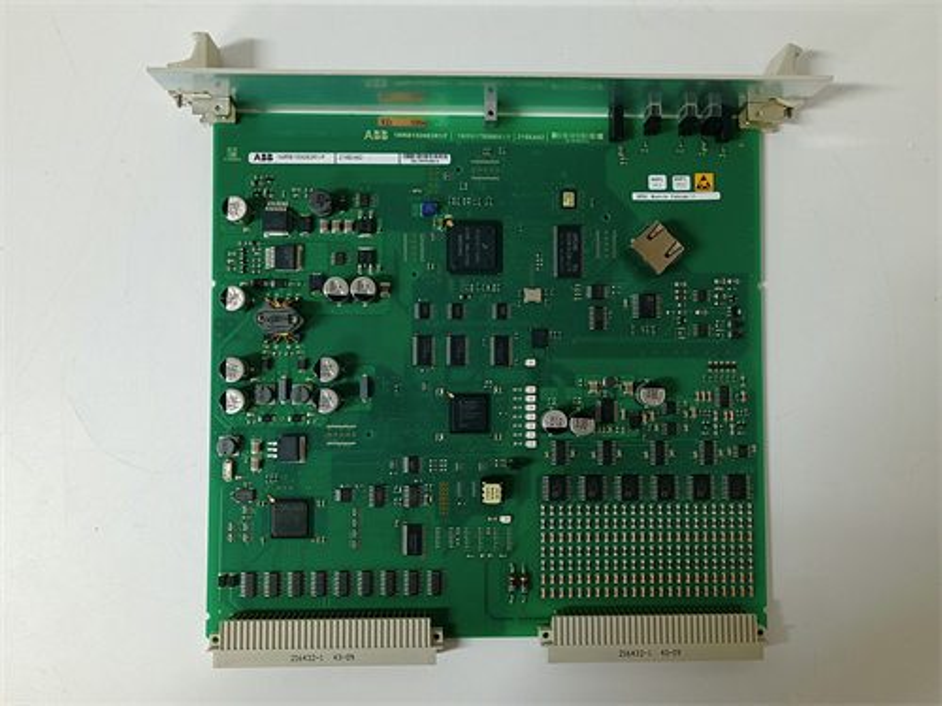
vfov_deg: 51.4
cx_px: 471
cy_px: 353
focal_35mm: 27
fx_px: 735
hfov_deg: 65.3
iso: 944
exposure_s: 1/50
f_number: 1.9
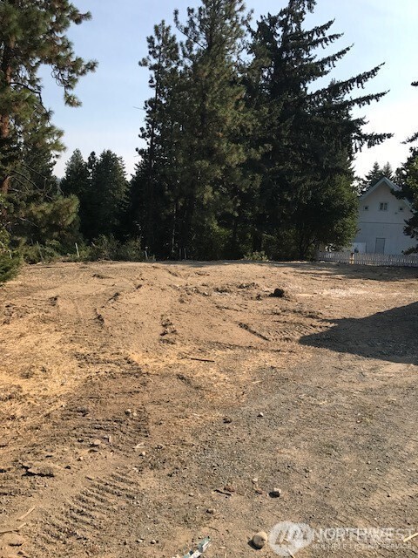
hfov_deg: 49.7
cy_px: 279
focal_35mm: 28
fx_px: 451
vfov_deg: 63.4
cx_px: 209
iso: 20
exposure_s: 1/1880
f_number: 1.8
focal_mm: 3.99
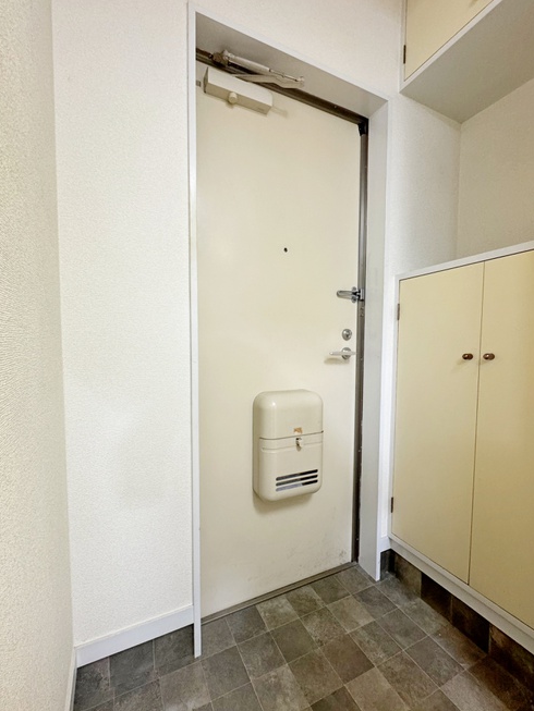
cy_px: 363
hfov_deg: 81.7
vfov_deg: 98.1
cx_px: 258
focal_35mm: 15
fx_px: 308
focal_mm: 2.22
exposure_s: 1/50
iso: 250
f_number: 2.2
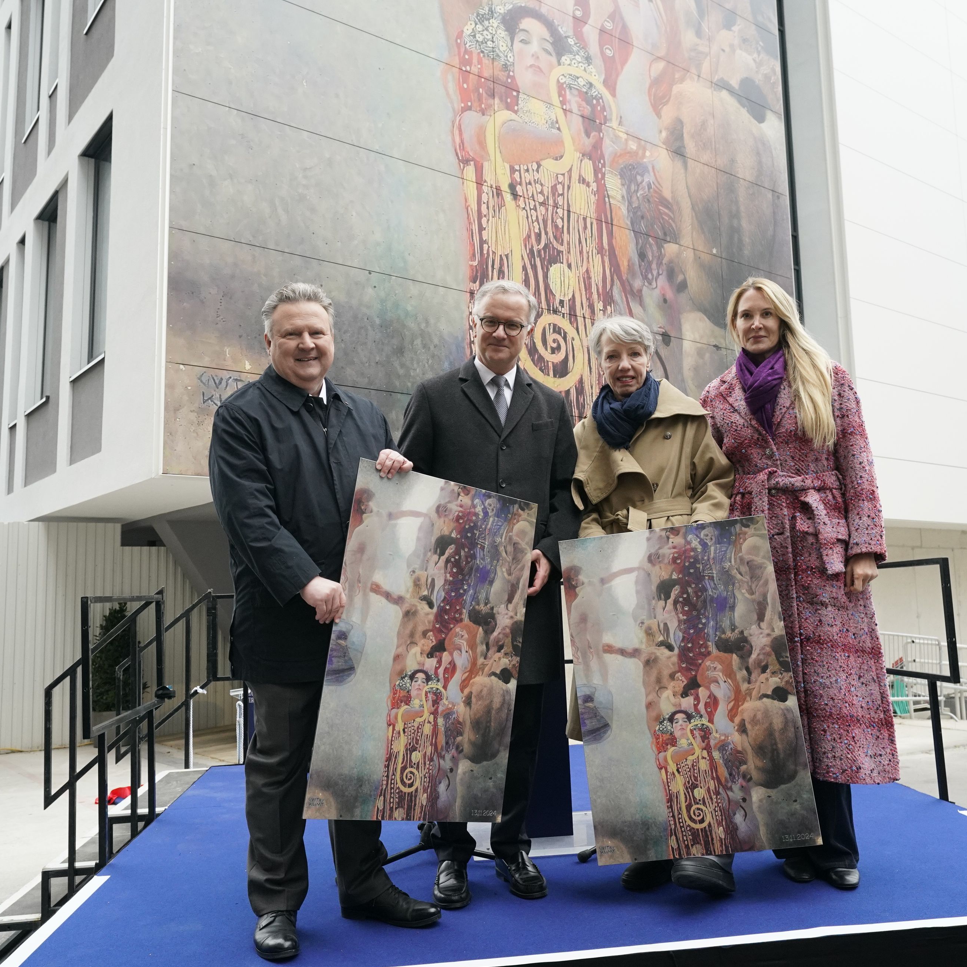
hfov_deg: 54.0
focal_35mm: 30
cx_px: 513
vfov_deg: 54.0
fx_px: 948
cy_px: 482
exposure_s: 1/400
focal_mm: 23
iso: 2500
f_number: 5.6
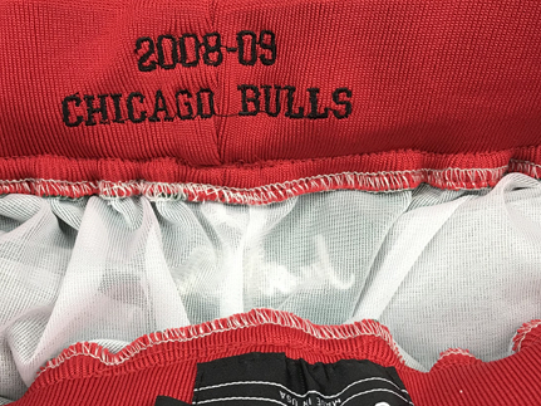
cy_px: 258
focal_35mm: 52
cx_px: 269
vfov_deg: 27.9
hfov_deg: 36.8
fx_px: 812
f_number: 1.8
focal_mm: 3.99
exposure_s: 1/33
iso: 25
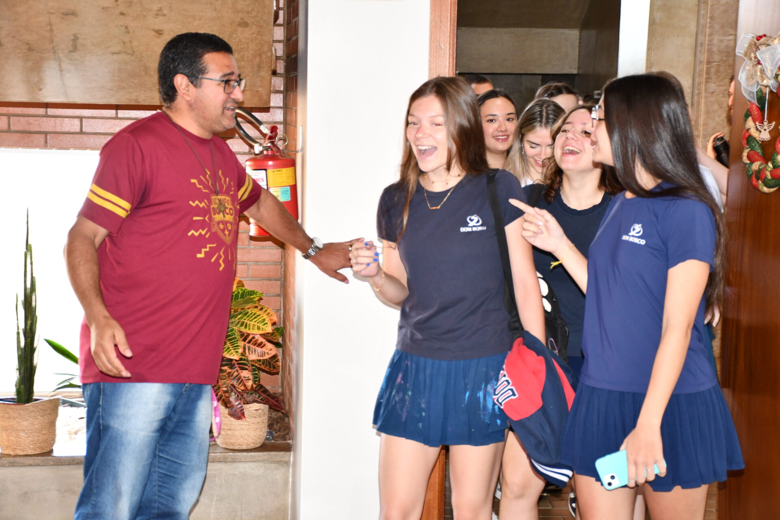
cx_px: 390
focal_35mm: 75
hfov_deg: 27.0
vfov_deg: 18.2
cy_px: 260
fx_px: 1625
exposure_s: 1/60
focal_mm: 50
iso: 1250
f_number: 4.8
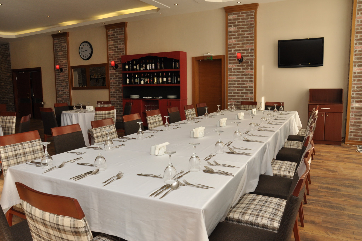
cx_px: 181
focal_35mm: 27
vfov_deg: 47.8
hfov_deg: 67.4
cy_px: 120
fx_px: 271
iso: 400
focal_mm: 18
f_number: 6.3
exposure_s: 1/60
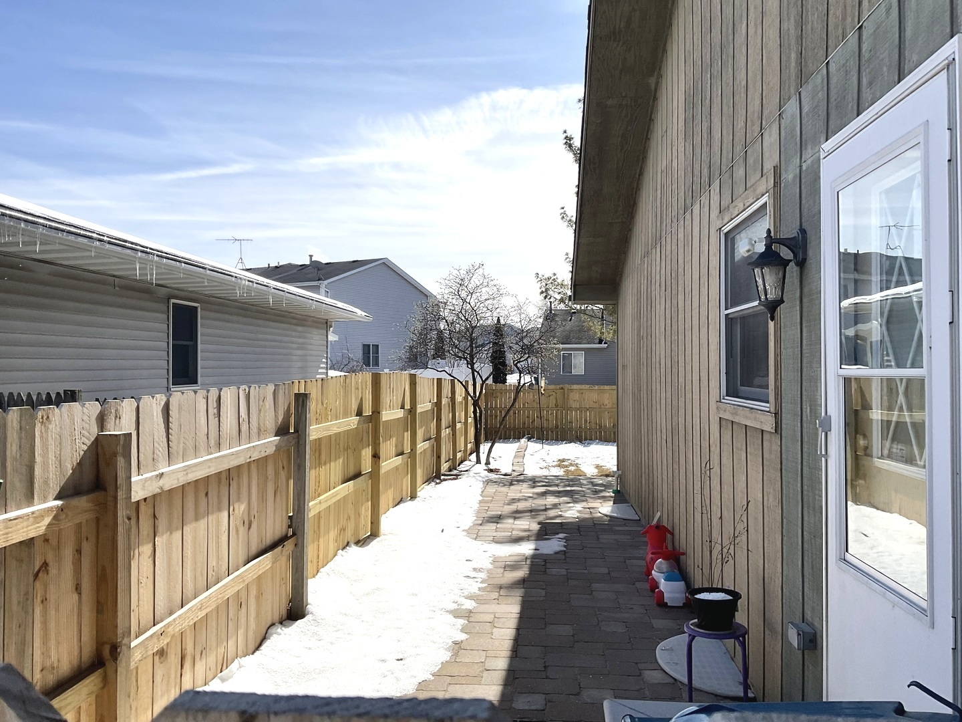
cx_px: 481
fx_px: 806
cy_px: 361
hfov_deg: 61.7
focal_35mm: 29
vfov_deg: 48.2
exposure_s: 1/4785
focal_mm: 3
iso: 16
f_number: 1.8
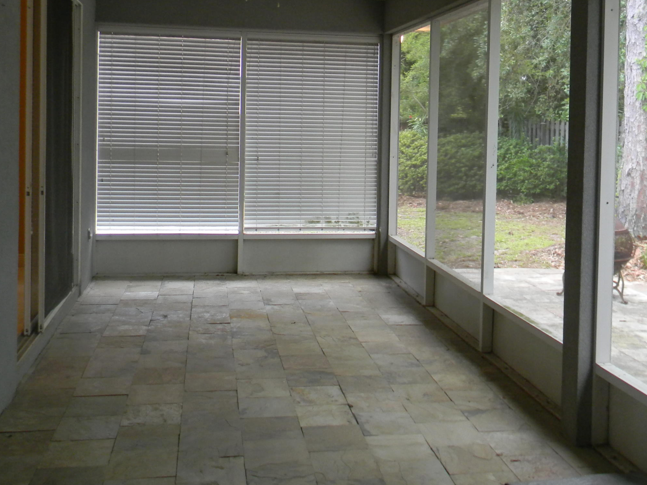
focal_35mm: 42
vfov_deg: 33.9
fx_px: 785
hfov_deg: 44.7
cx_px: 363
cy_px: 142
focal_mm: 5
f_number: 3.5
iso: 170
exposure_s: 1/30
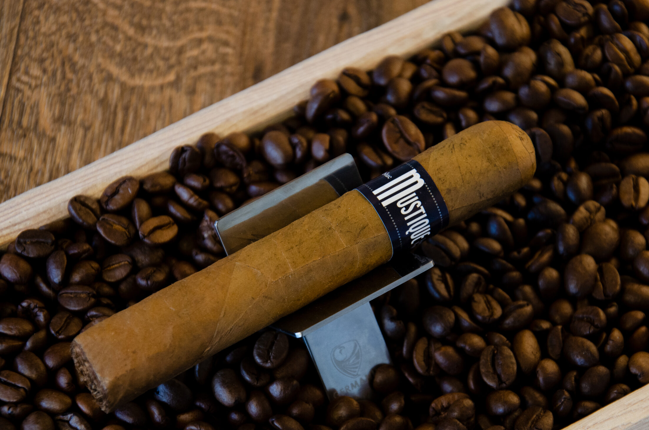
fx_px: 2879
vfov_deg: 8.5
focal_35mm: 160
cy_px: 240
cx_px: 332
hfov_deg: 12.9
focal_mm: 92
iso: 800
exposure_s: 1/30
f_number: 5.6
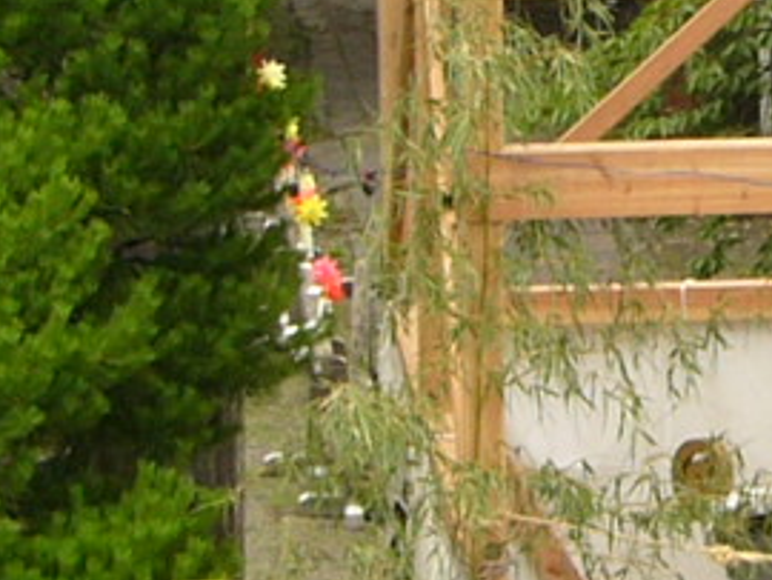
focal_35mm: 213
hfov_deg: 9.2
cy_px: 9
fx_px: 4755
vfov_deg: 7.0
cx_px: 863
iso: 50
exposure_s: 1/100
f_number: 4
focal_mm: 6
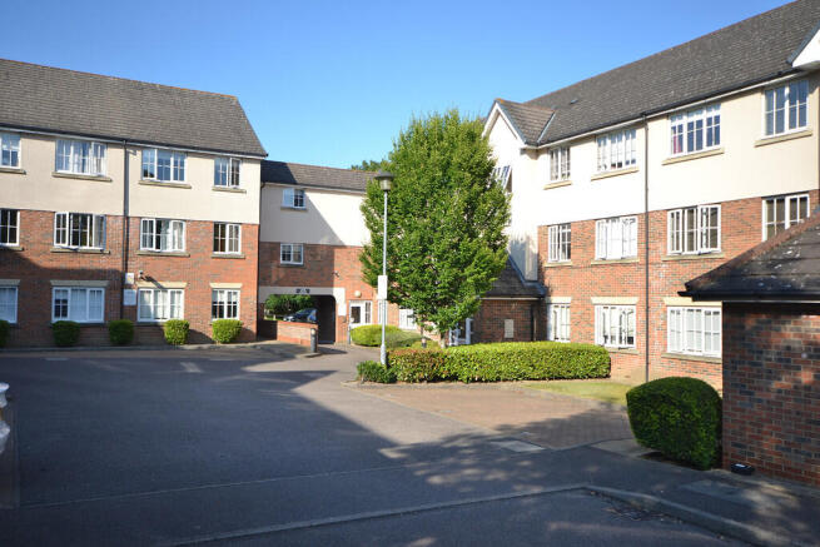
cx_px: 410
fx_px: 683
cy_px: 274
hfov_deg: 61.9
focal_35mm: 30
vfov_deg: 43.6
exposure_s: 1/160
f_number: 6.3
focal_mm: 20
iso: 100
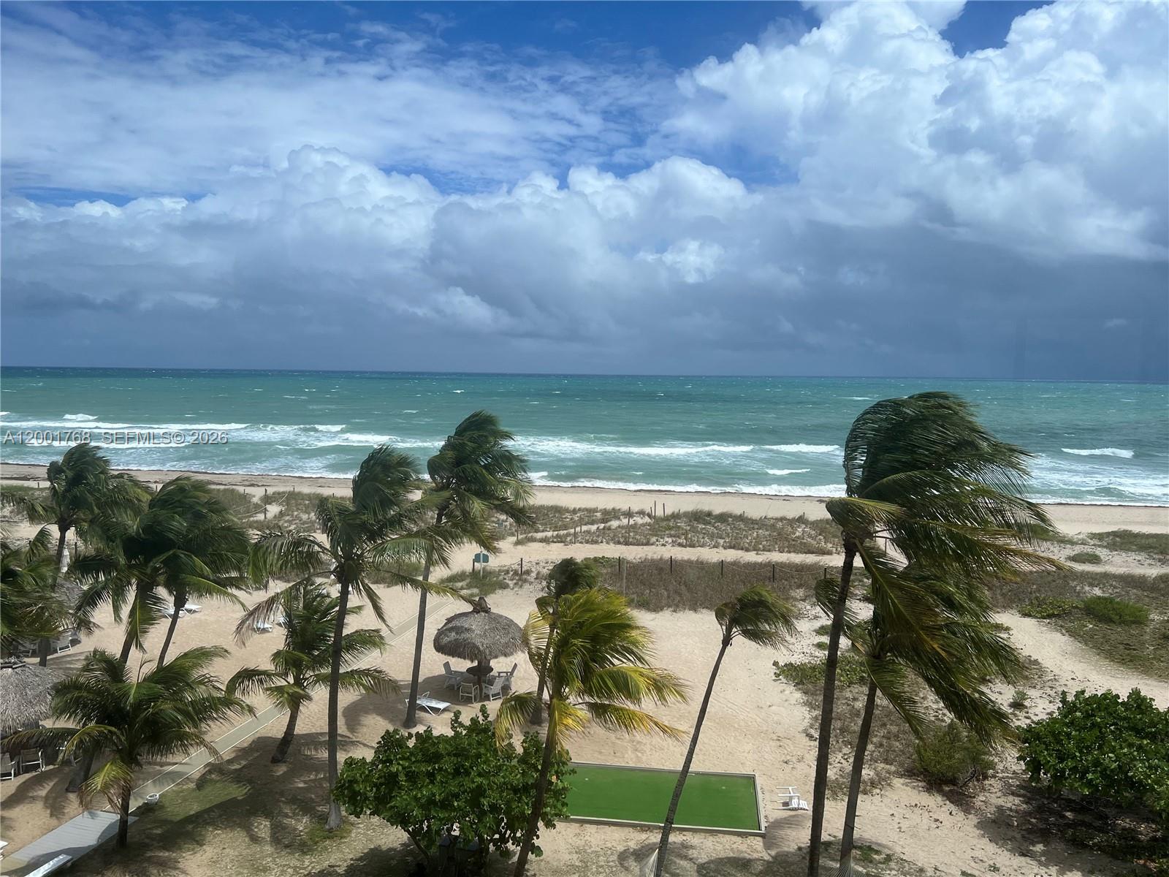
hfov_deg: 67.3
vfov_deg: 53.1
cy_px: 438
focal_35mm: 26
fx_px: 878
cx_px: 584
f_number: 1.5
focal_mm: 5.7
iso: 50
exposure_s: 1/4274
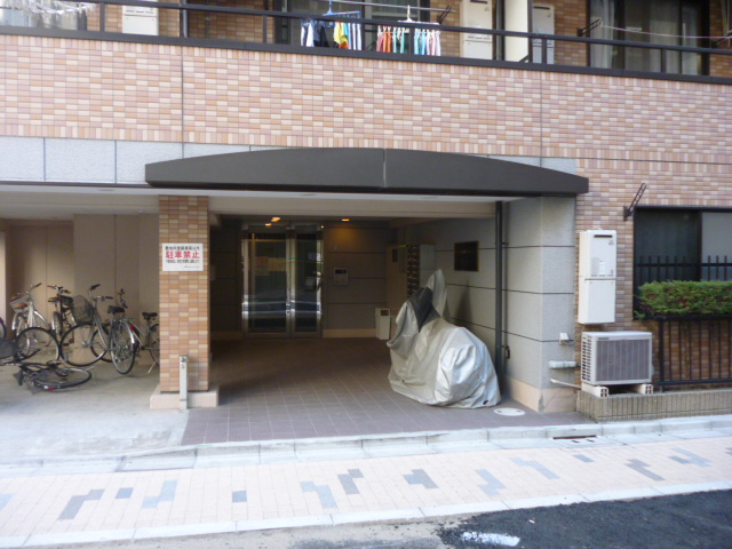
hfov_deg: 63.4
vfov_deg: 49.7
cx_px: 366
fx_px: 592
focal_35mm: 28
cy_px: 274
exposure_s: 1/60
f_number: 3.1
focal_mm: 5
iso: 250
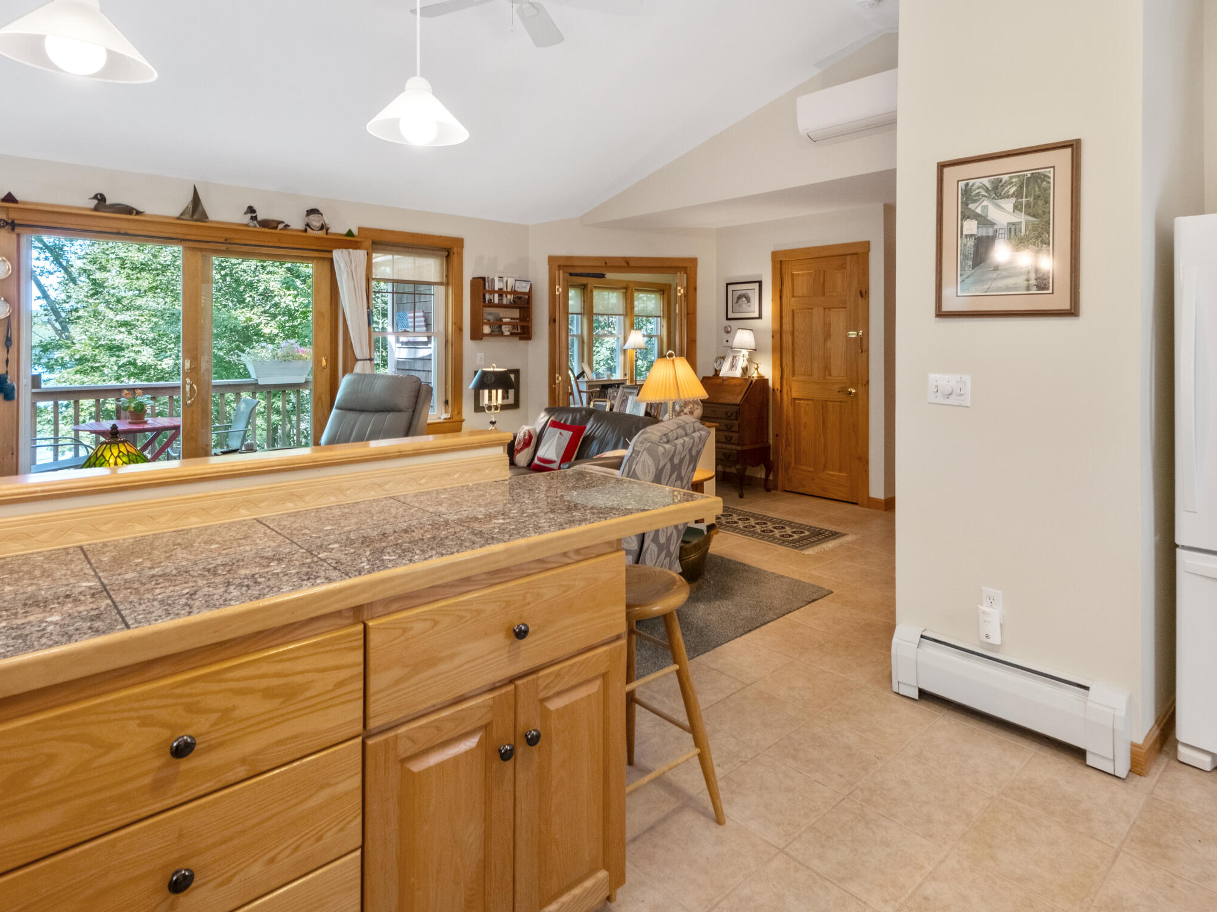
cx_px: 685
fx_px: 703
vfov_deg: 64.7
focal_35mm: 20
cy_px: 323
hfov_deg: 81.4
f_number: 8
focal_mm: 9.1
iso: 640
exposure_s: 1/8
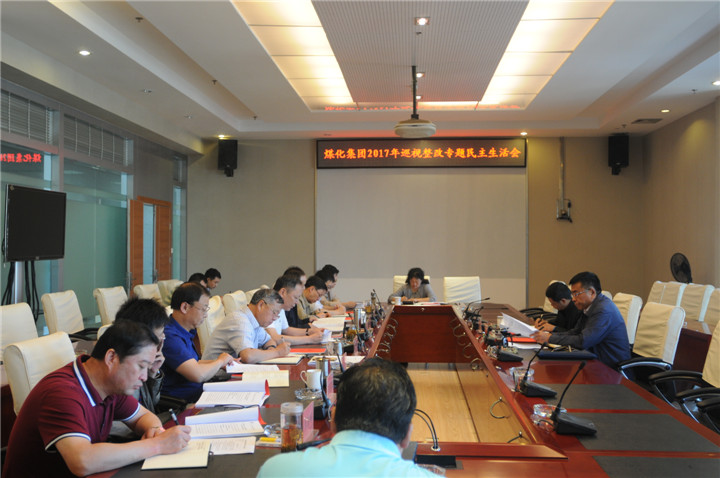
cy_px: 239
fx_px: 749
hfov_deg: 51.3
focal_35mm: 38
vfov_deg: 35.4
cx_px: 360
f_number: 2.8
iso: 500
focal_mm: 25
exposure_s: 1/60
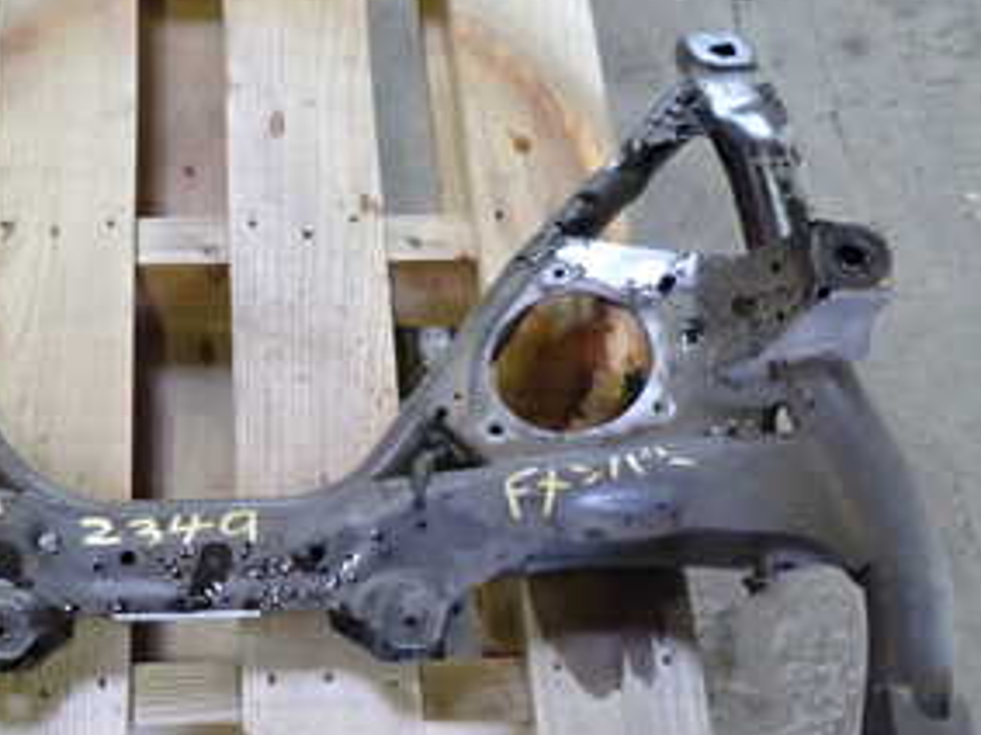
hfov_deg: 35.2
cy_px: 614
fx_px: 1501
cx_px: 218
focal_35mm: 53
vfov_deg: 26.8
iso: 400
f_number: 2
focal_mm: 4.5
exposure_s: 1/30
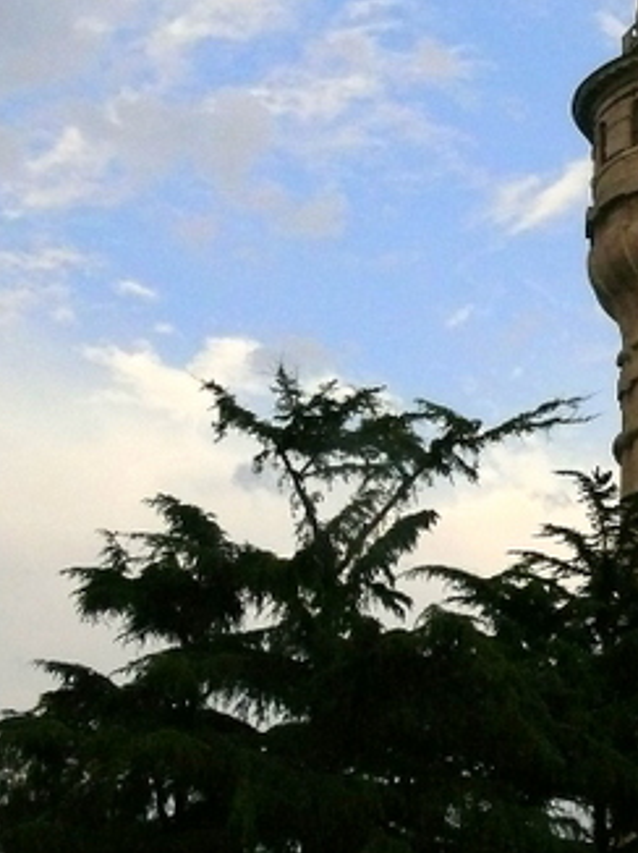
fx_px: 2116
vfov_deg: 22.2
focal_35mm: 86
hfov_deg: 16.6
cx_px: 714
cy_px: 76
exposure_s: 1/1000
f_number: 3.6
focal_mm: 7.4
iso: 400
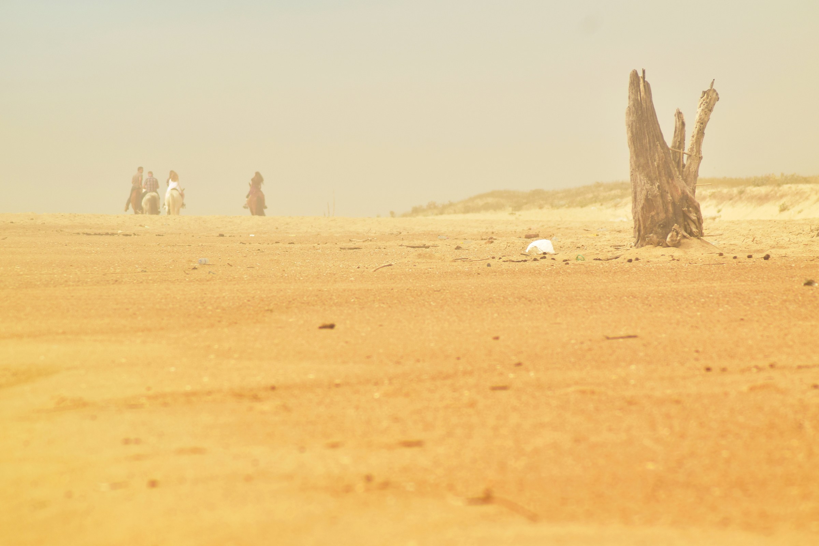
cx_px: 410
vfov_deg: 5.1
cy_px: 273
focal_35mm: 270
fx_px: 6142
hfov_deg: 7.6
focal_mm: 180
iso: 100
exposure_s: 1/400
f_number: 9
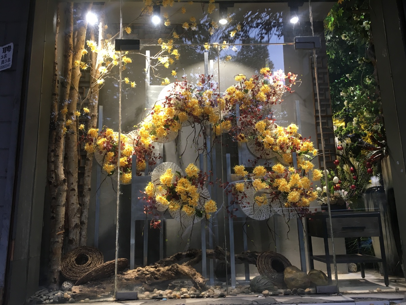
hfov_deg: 61.7
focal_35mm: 29
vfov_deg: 48.2
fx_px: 340
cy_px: 152
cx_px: 203
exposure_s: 1/33
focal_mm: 4.15
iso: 80
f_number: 2.2
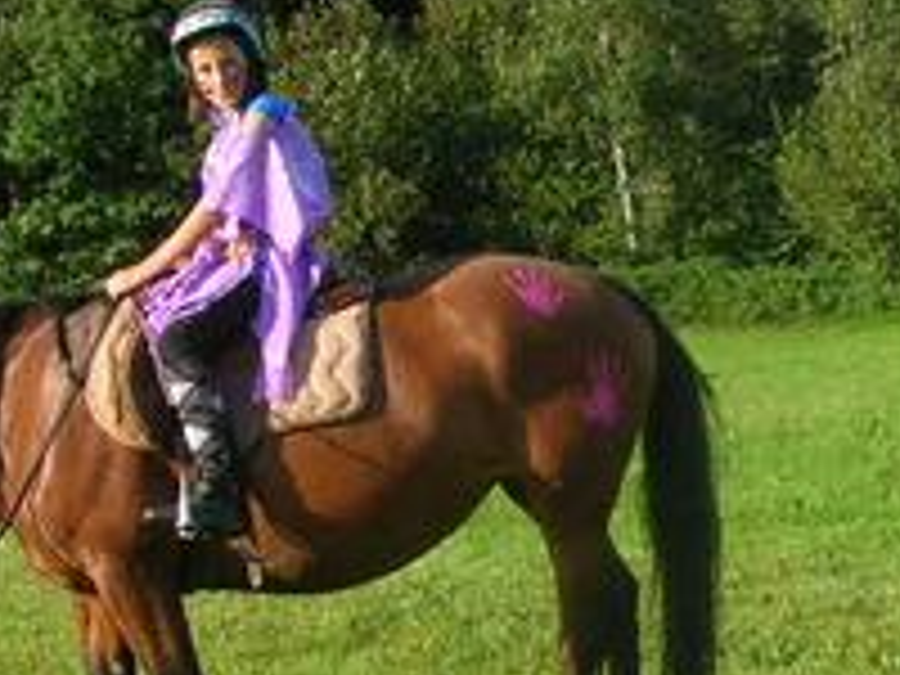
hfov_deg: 17.3
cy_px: 410
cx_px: 814
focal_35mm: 112
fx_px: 2912
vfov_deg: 13.2
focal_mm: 5.8
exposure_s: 1/464
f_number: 2.8
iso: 50
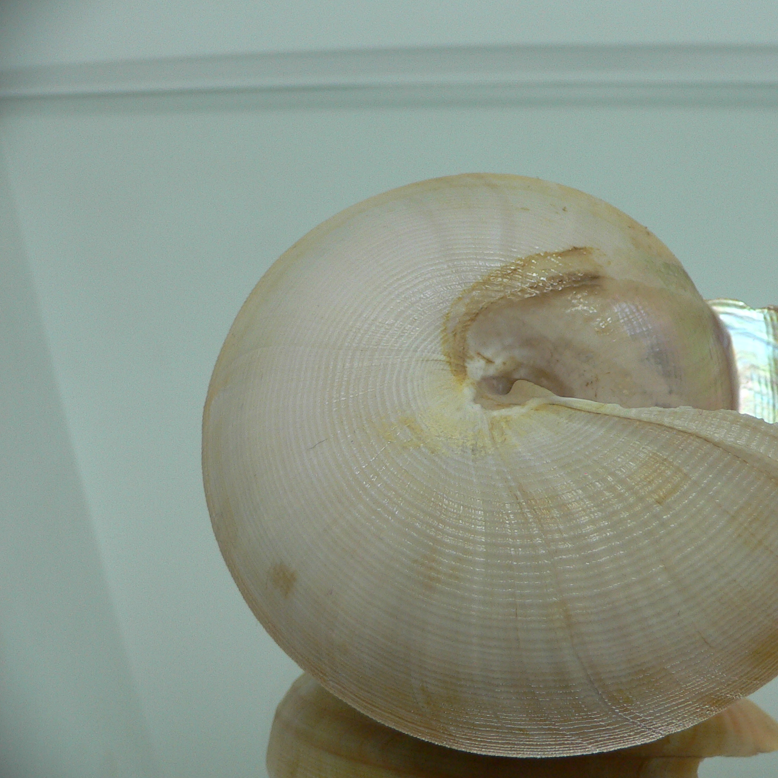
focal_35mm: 42
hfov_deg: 39.5
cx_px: 527
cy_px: 396
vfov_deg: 40.0
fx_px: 1068
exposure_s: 1/60
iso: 100
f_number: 2.8
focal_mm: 4.6
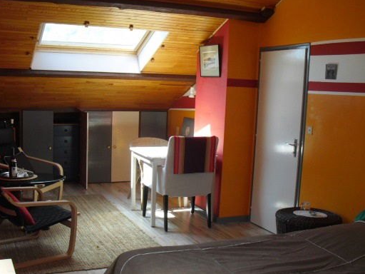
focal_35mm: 45
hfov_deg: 42.0
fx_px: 474
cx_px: 167
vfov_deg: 32.1
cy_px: 157
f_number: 3.1
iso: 200
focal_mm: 6.3
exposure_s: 1/80
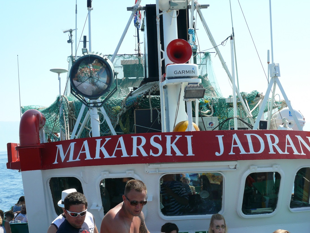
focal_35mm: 59
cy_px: 116
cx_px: 155
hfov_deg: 32.7
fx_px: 528
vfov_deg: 24.8
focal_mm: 12.6
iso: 100
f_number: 5.6
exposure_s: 1/320
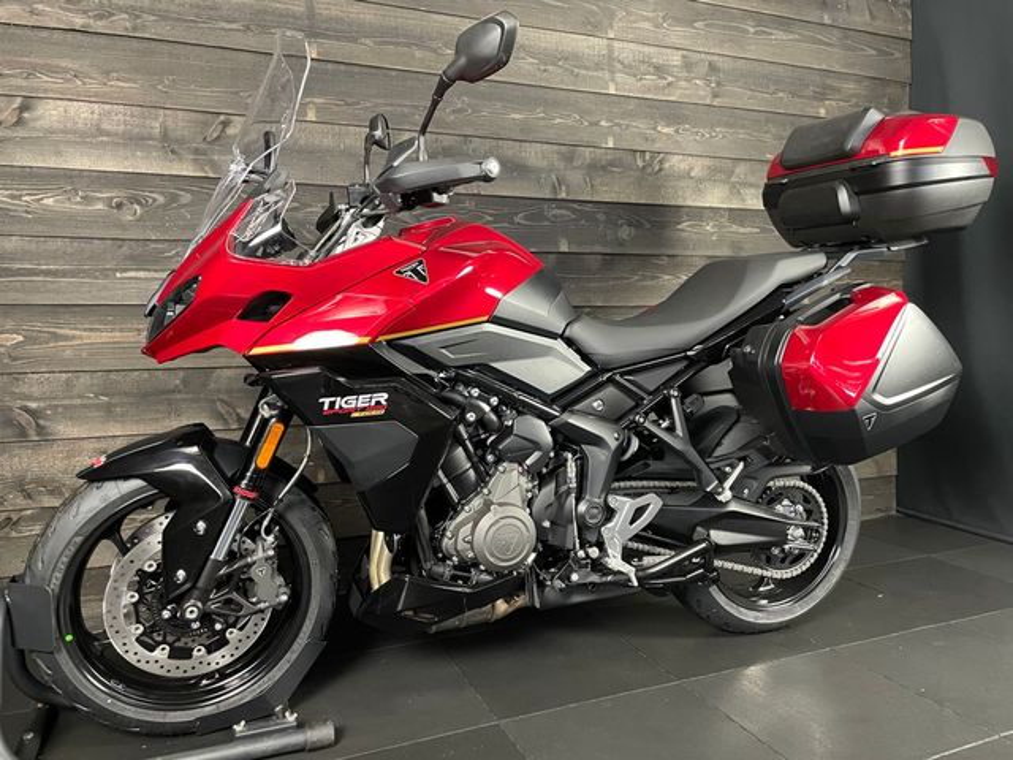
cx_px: 506
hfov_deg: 67.3
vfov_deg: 53.1
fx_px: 761
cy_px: 380
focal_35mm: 26
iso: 400
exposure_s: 1/33
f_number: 1.6
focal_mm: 4.2
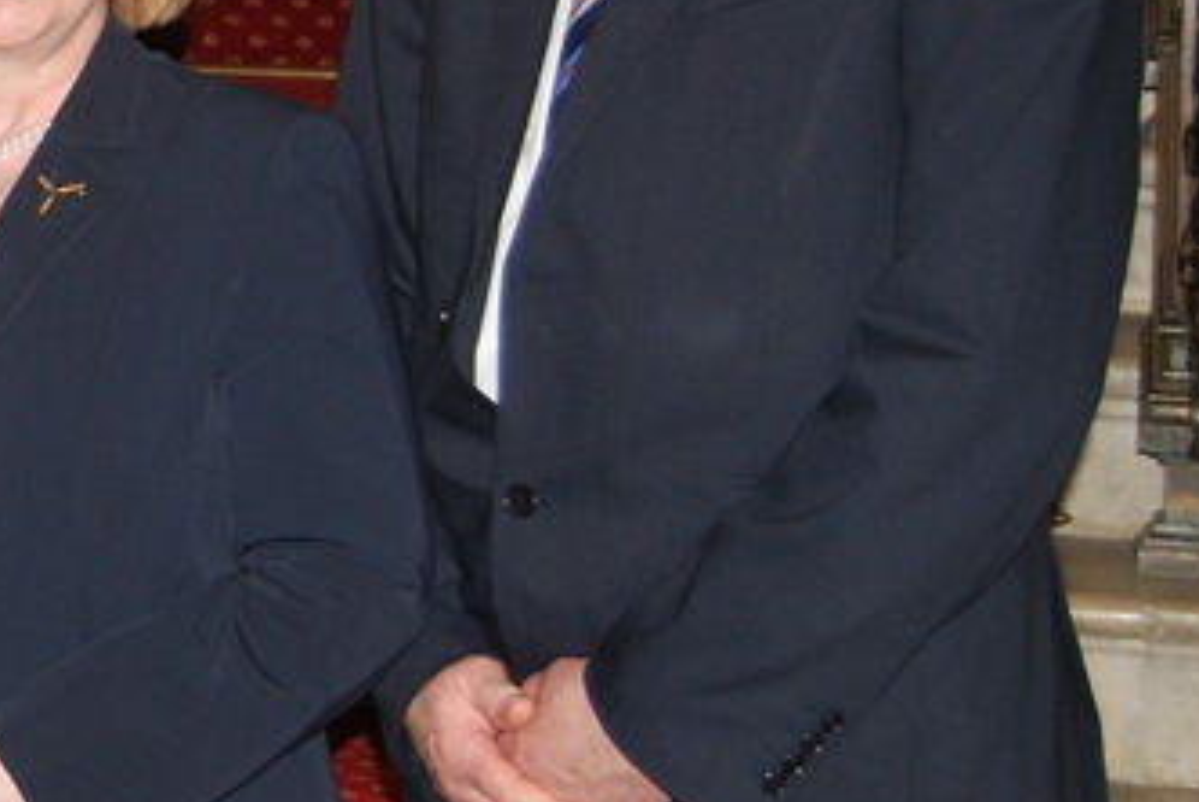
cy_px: 108
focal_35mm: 135
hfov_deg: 14.3
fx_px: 4515
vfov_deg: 10.1
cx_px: -527
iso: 280
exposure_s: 1/60
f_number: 4.5
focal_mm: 31
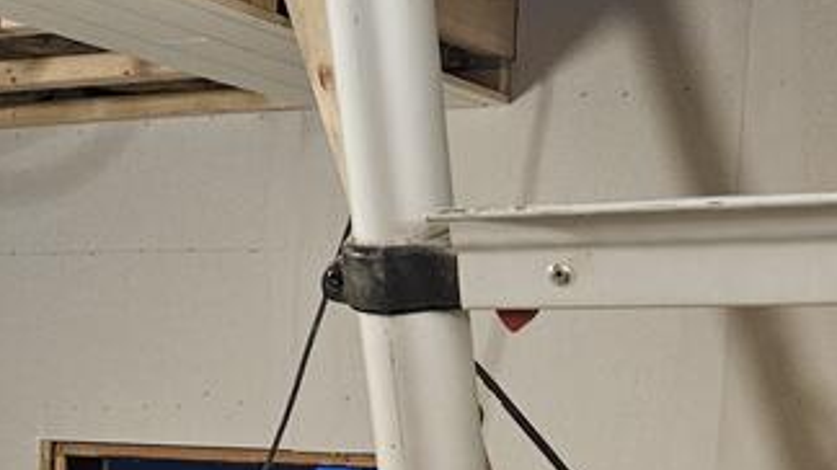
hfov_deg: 23.9
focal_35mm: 89
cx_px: 305
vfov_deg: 12.5
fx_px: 1975
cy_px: 813
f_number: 1.8
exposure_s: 1/33.3
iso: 500
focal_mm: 5.4
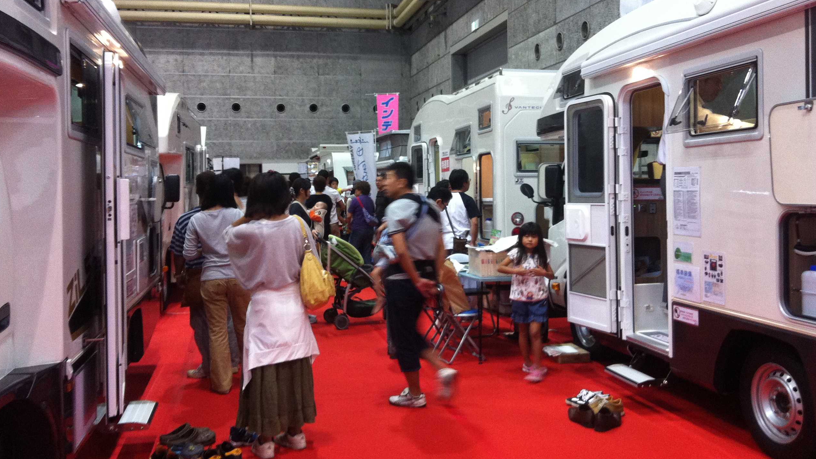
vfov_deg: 30.4
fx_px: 844
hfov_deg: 51.6
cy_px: 195
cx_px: 410
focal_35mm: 39
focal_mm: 3.85
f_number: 2.8
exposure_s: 1/15
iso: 160
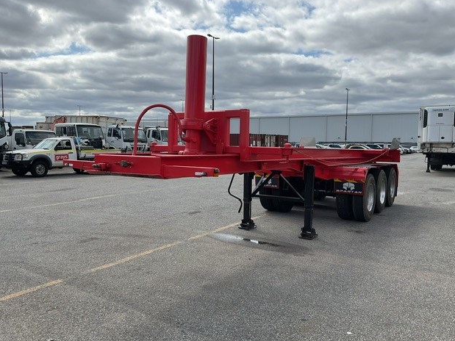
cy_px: 170
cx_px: 233
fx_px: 394
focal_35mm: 30
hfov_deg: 60.0
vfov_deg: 46.8
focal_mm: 3
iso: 16
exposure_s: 1/2538
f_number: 1.8
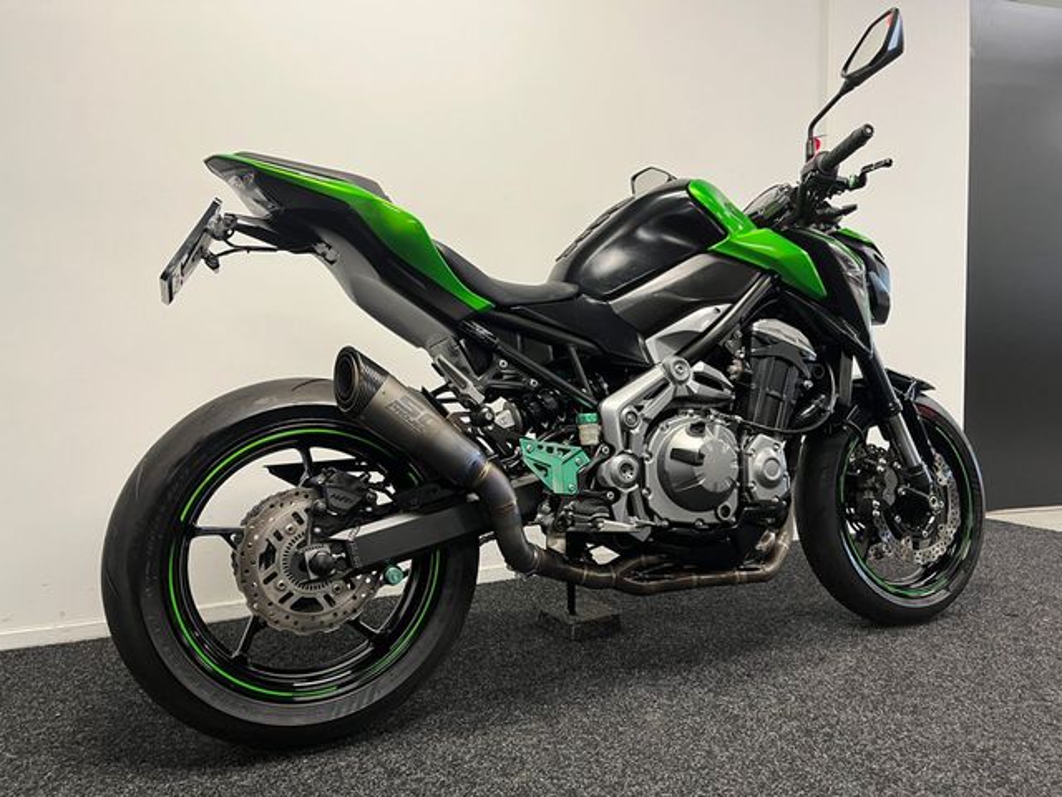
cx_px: 531
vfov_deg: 53.1
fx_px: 798
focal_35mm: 26
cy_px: 398
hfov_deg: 67.3
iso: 100
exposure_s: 1/50
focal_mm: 5.1
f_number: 1.6
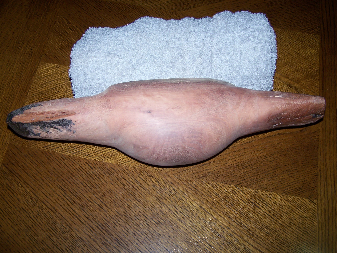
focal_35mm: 40
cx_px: 168
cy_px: 126
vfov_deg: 36.0
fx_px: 389
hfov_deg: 46.8
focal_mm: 6.7
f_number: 2.8
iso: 80
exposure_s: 1/60
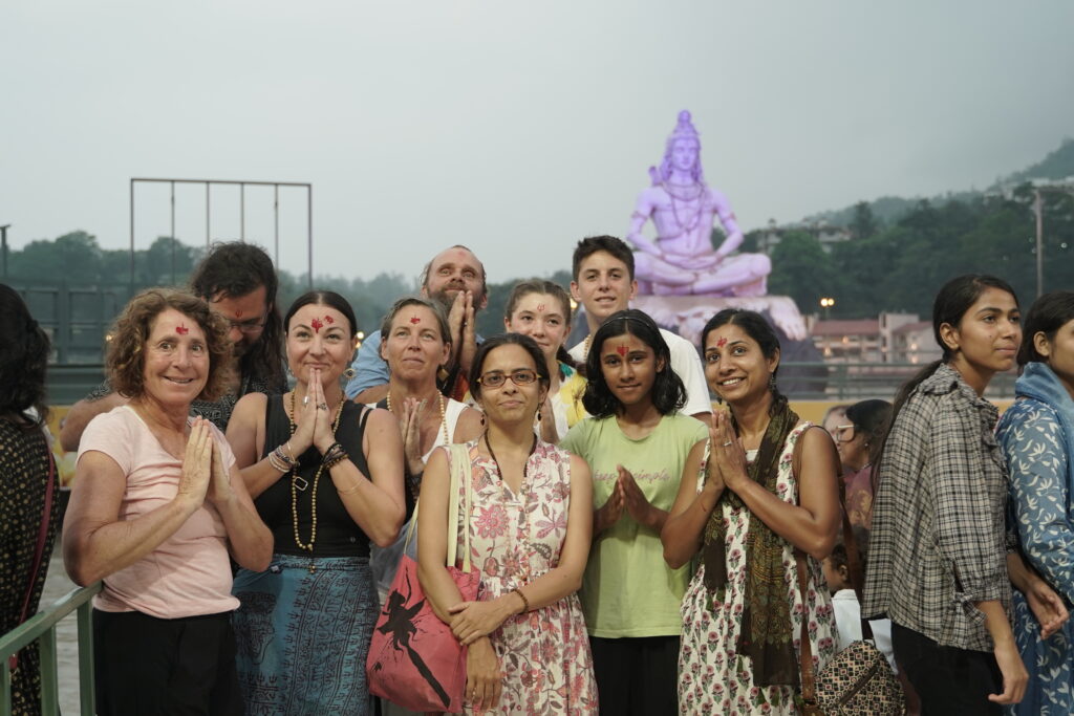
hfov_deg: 41.1
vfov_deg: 28.1
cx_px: 537
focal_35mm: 48
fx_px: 1432
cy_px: 358
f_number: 2.8
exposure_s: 1/80
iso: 320
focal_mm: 32
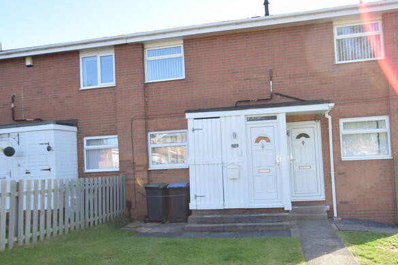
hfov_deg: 63.8
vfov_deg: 45.1
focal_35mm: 29
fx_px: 319
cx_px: 218
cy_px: 137
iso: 100
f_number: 5.6
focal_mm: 11
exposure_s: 1/125
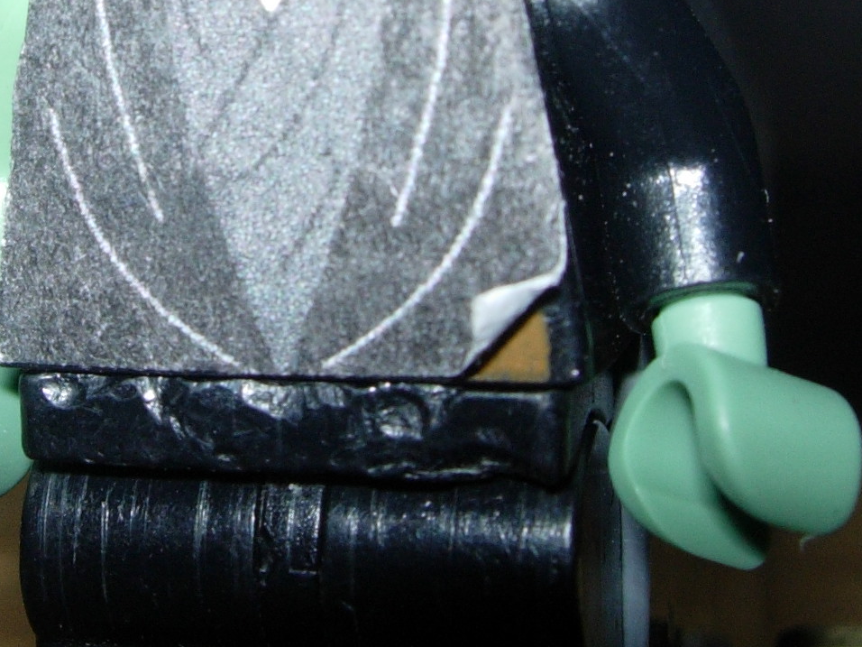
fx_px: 2565
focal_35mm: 103
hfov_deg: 19.0
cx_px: 303
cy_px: 131
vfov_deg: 14.3
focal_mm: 7.8
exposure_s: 1/64
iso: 79
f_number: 4.8
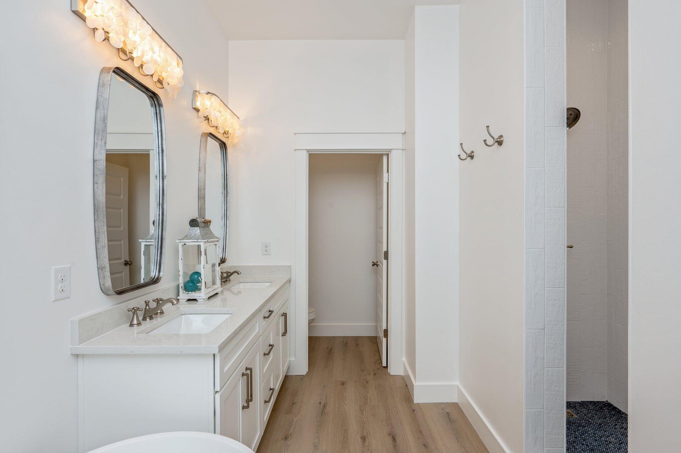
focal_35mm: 18
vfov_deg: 67.3
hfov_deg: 90.1
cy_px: 226
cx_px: 340
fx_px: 340
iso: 125
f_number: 9
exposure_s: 1/30
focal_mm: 18
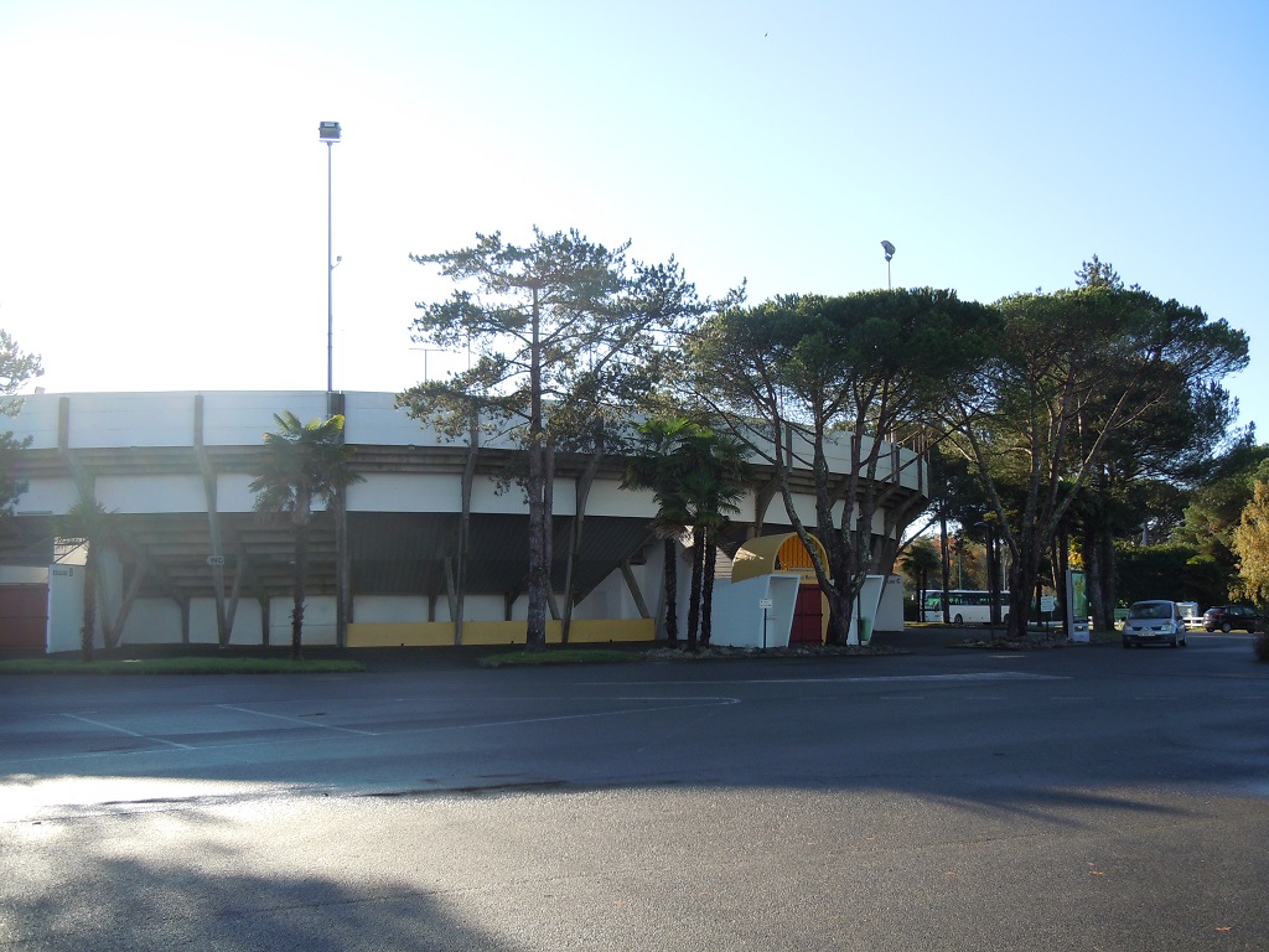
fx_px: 1246
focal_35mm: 34
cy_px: 476
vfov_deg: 41.8
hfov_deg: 54.0
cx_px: 634
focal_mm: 6.2
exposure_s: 1/320
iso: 100
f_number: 3.6
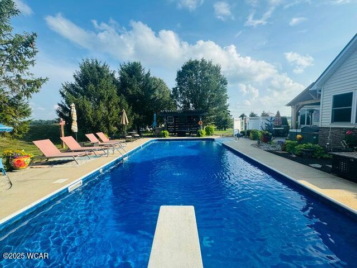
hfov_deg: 102.1
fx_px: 144
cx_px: 178
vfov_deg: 85.7
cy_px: 134
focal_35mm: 14
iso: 40
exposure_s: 1/858
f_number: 2.2
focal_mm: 2.22
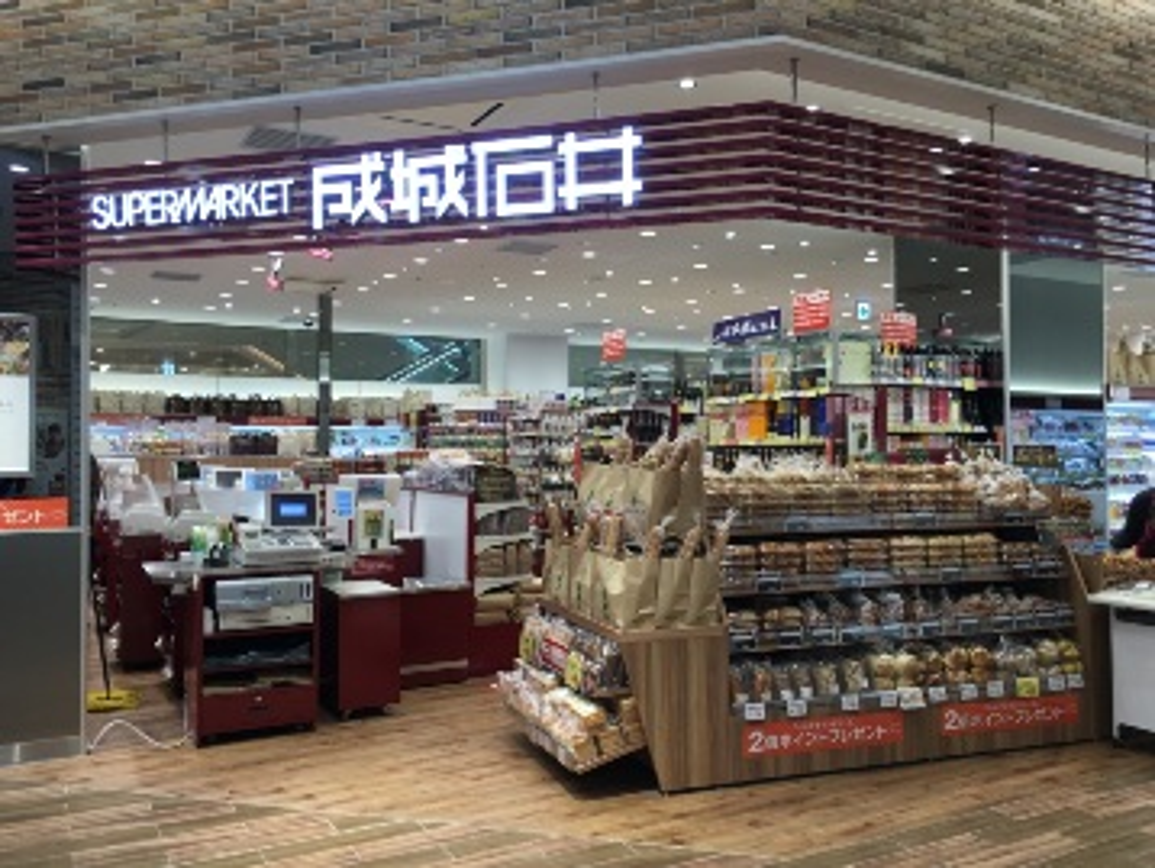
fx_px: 968
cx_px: 578
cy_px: 434
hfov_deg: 61.6
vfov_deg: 48.3
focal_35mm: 29
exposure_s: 1/60
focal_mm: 4.15
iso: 32
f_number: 2.2
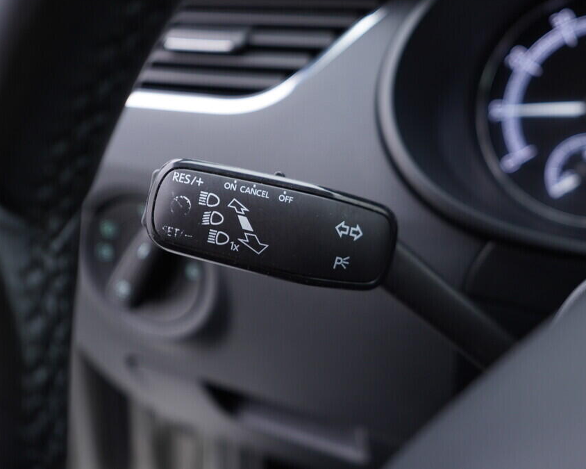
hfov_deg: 44.7
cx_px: 330
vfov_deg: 36.5
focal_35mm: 41
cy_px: 232
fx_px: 711
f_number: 2.8
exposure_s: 1/40
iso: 200
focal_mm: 24
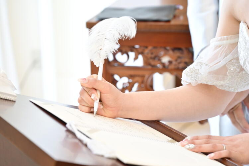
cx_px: 124
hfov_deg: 19.6
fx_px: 719
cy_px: 83
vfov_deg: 13.2
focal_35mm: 104
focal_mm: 104
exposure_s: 1/200
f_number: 5.6
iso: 1600
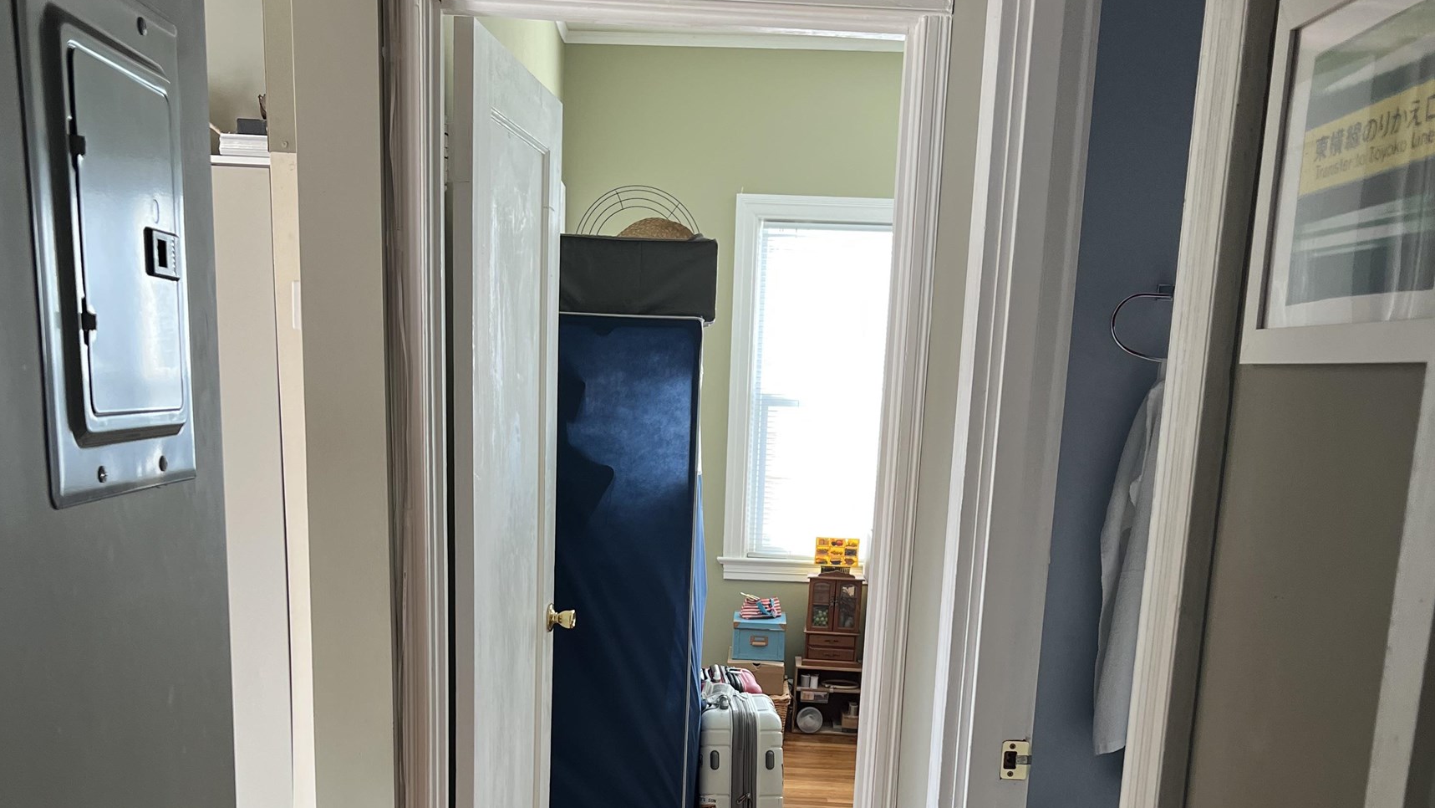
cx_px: 715
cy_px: 712
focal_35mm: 38
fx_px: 1446
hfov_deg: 52.8
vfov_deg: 30.0
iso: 125
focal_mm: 5.7
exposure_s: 1/121
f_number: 1.5
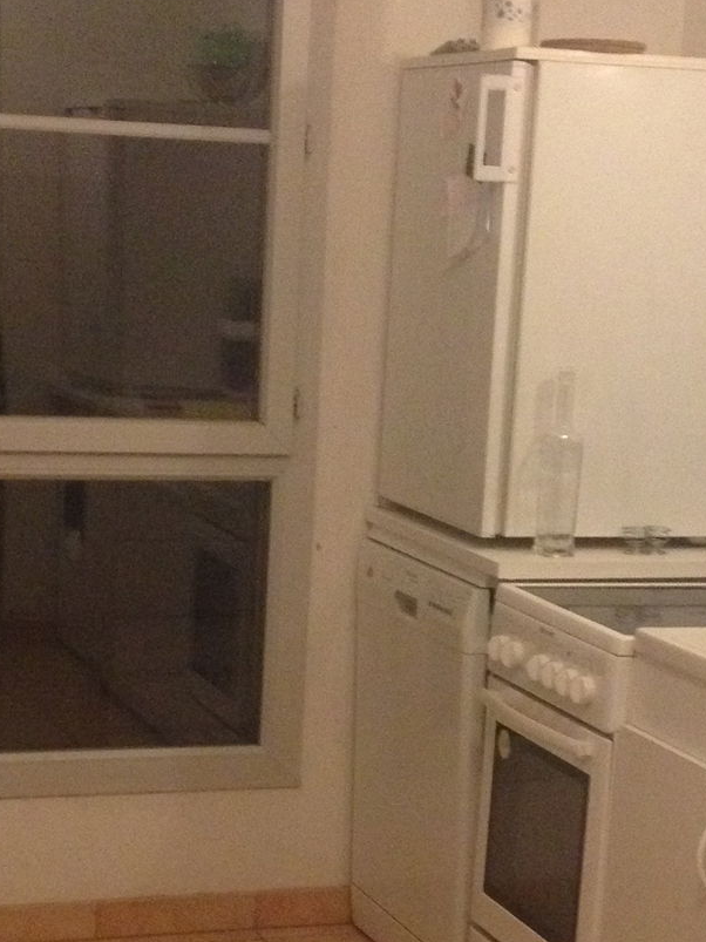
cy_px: 749
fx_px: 2530
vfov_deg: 20.9
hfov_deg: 15.9
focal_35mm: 93
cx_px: 326
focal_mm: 4.28
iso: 320
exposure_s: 1/20
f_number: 2.4
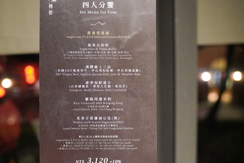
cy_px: 79
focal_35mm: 40
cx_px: 95
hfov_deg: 48.1
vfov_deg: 33.4
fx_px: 271
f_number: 2.8
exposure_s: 1/160
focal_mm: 28
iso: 12800
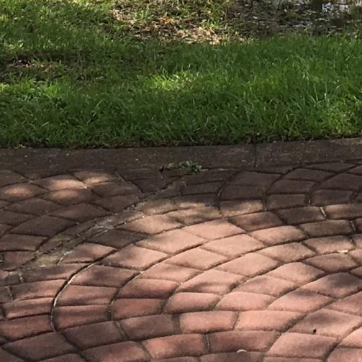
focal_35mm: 153
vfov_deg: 10.5
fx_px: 1810
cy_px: -368
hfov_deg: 11.4
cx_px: 303
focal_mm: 4.15
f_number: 2.2
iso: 25
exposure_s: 1/793
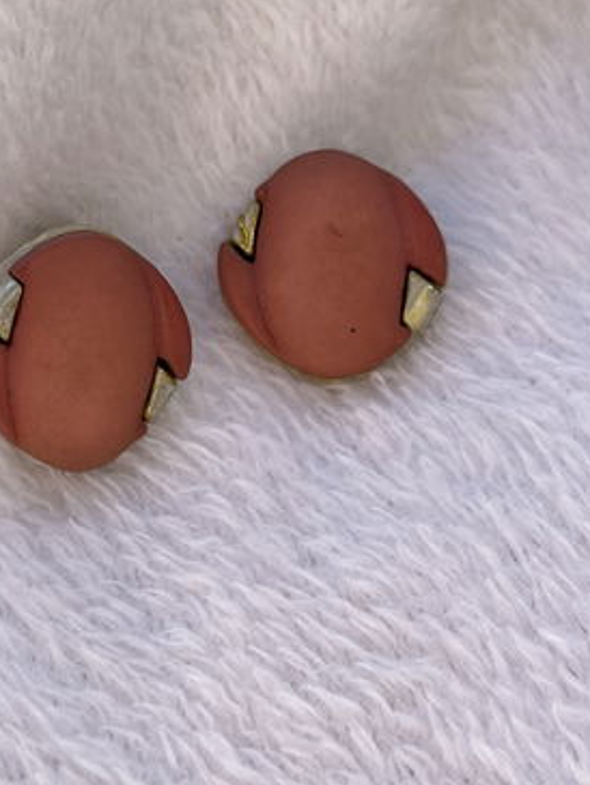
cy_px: 309
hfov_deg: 37.4
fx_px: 863
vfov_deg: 48.6
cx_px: 205
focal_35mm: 38
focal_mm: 5.1
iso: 50
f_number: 1.6
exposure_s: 1/1279
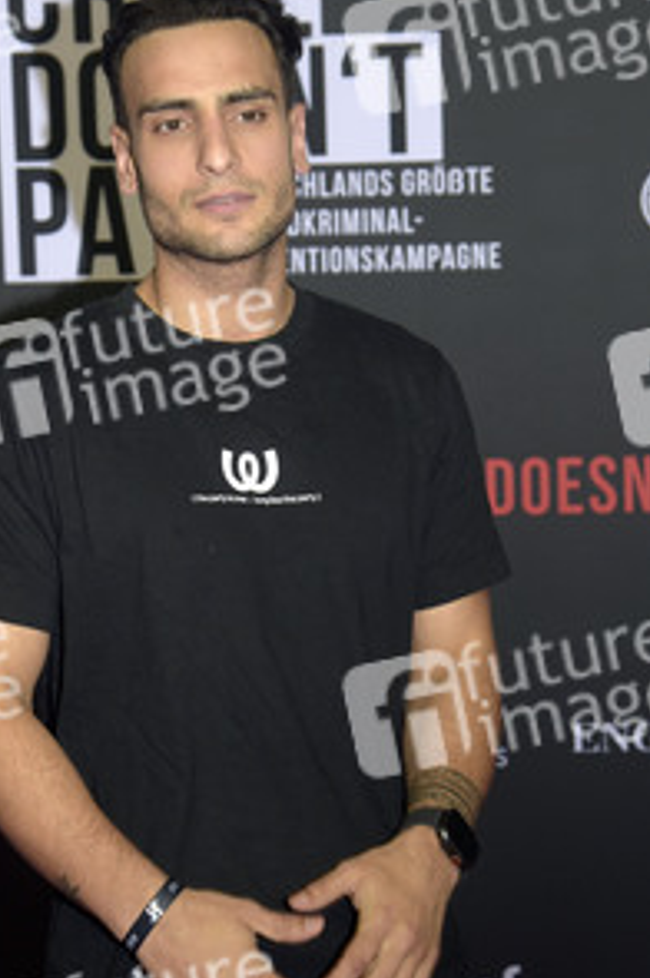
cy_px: 534
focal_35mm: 84
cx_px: 212
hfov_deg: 16.2
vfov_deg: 24.2
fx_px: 2280
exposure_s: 1/250
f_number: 4.5
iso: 500
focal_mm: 62
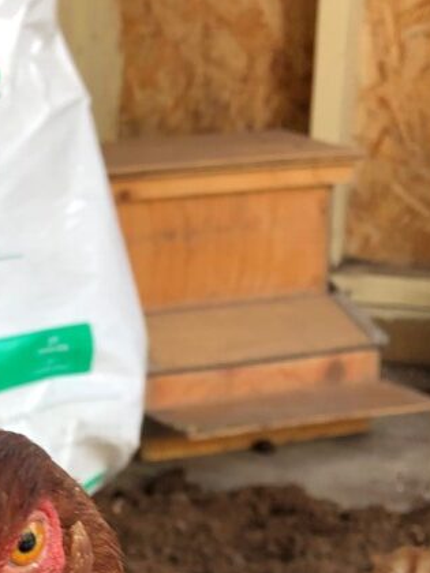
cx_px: -11
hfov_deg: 17.9
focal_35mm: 80
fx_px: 1325
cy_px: 566
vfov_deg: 23.4
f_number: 1.8
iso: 50
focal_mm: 4
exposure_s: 1/120
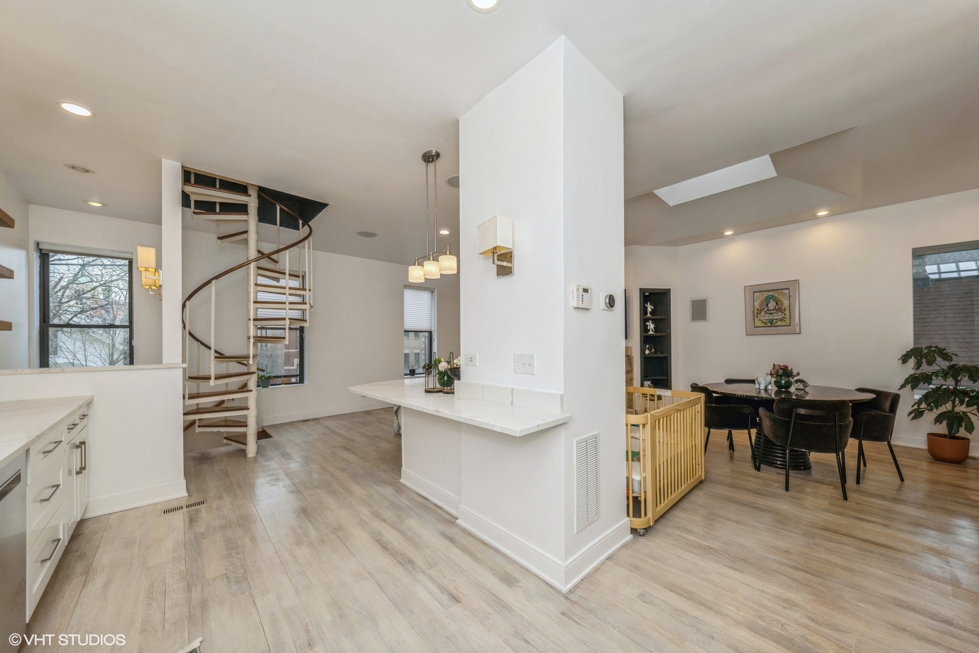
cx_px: 490
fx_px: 326
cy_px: 326
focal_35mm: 12
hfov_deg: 112.6
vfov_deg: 90.0
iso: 200
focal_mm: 12
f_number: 8
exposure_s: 1/100
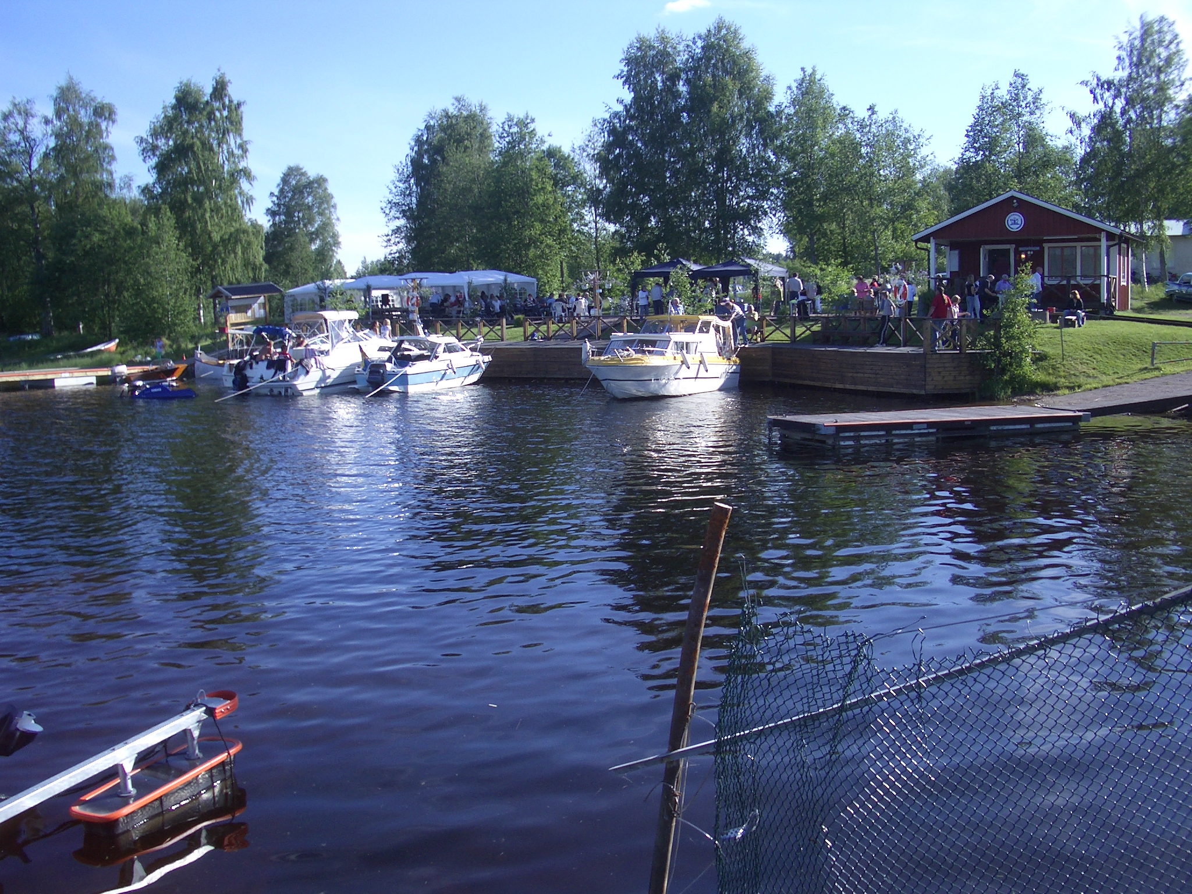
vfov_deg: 40.7
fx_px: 1205
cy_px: 447
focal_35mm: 35
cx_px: 596
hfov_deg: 52.6
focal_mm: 5.8
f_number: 4.3
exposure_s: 1/320
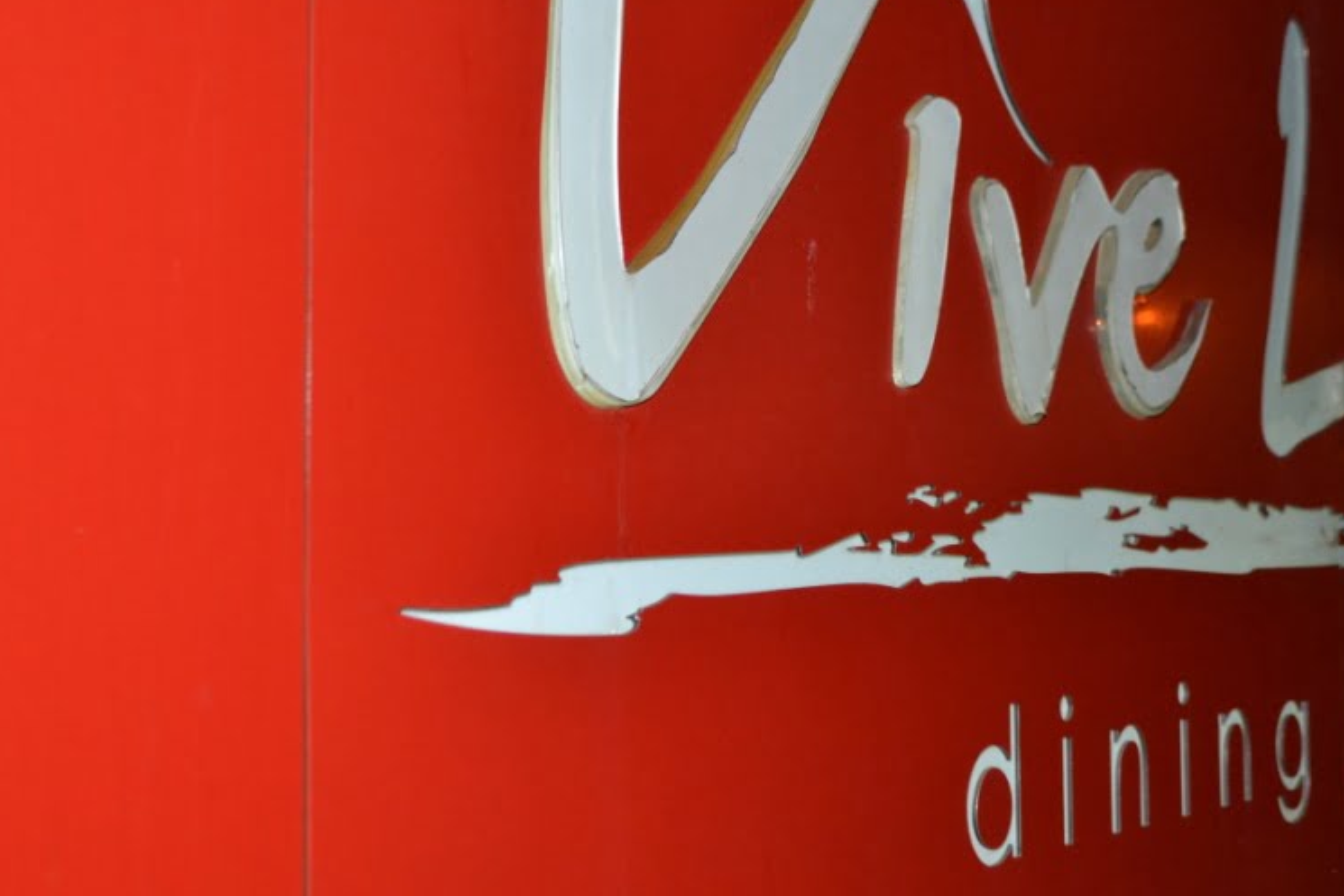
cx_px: 848
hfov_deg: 30.4
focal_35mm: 66
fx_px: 2464
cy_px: 334
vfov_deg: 20.6
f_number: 4.8
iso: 1600
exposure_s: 1/160
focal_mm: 32
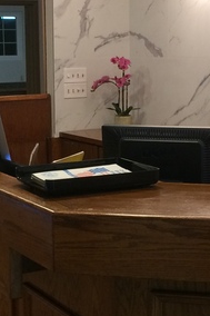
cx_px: 88
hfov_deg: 16.0
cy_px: 167
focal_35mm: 85
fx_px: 745
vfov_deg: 23.9
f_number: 2.2
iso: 160
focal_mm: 4.15
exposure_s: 1/30
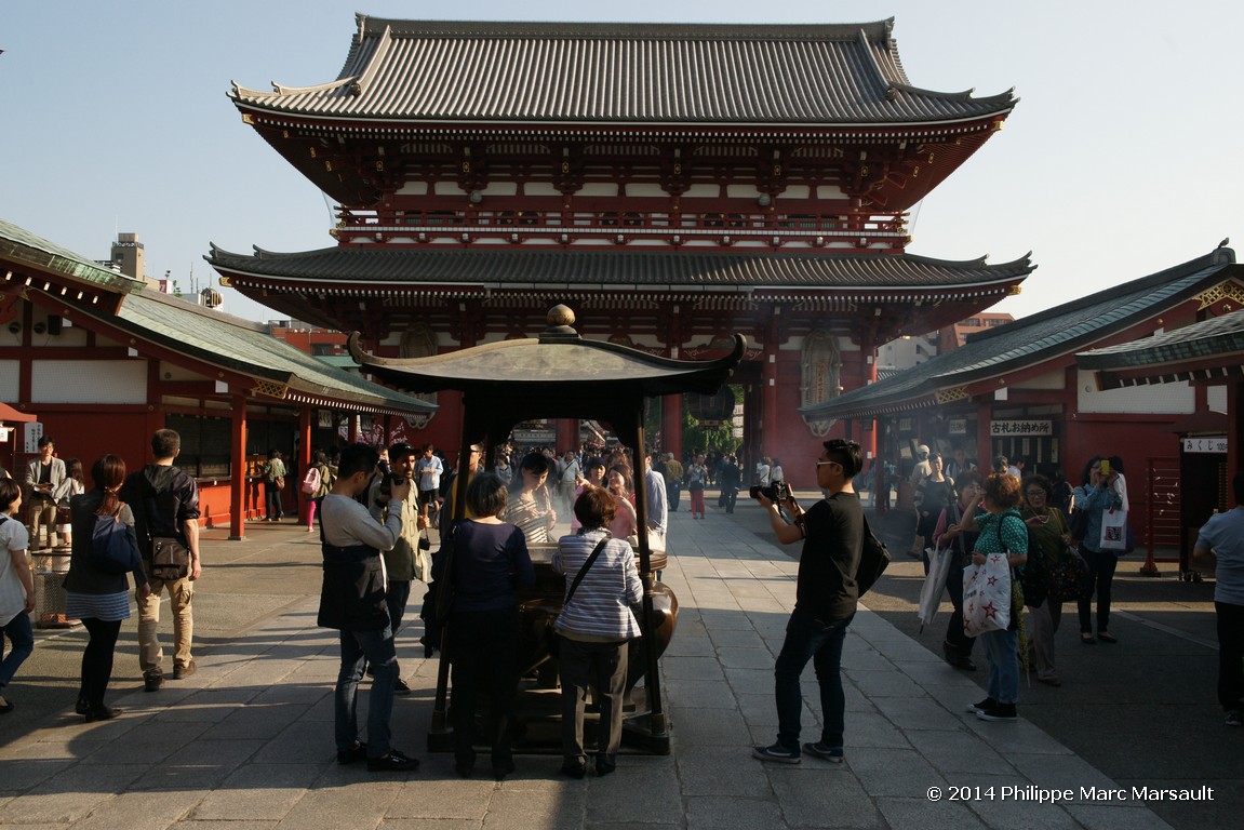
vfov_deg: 43.6
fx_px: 1037
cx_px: 622
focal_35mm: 30
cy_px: 415
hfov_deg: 61.9
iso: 400
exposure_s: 1/320
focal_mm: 30
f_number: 11
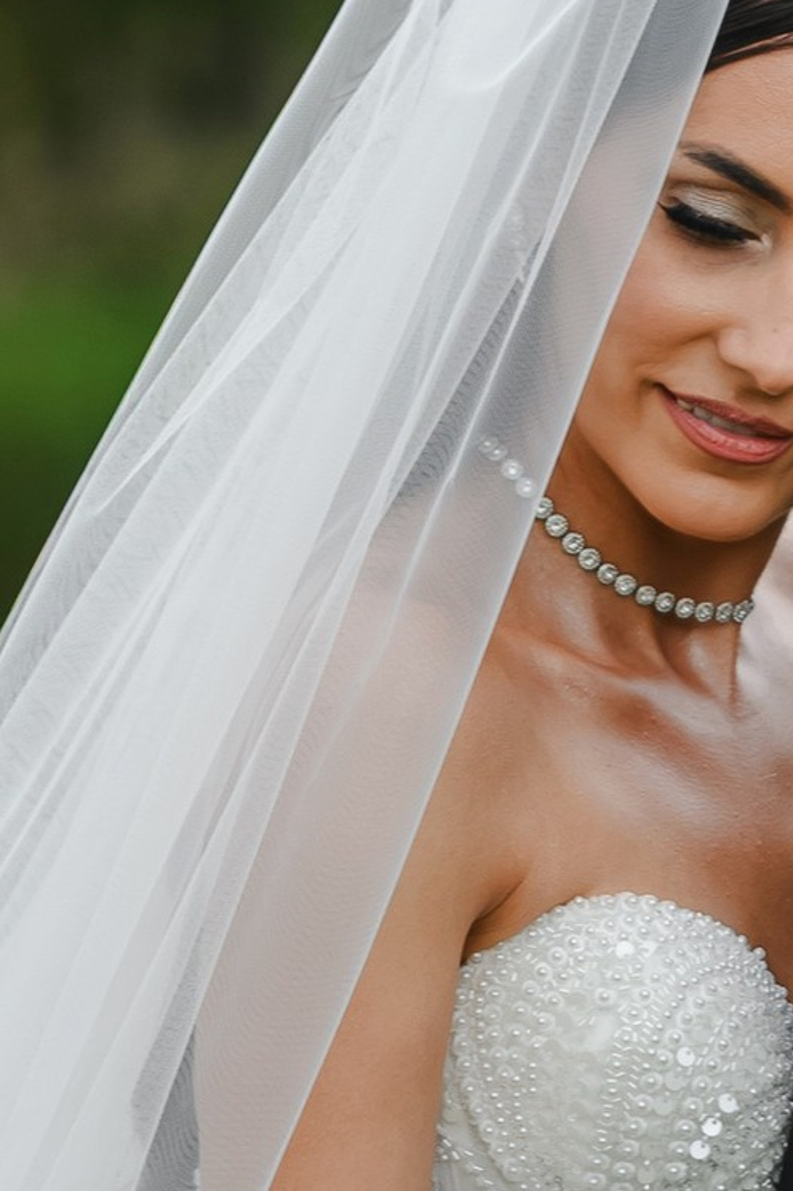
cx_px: 966
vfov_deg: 4.7
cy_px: 152
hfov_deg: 3.1
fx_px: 14518
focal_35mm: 439
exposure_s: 1/500
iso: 100
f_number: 1.8
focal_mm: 85
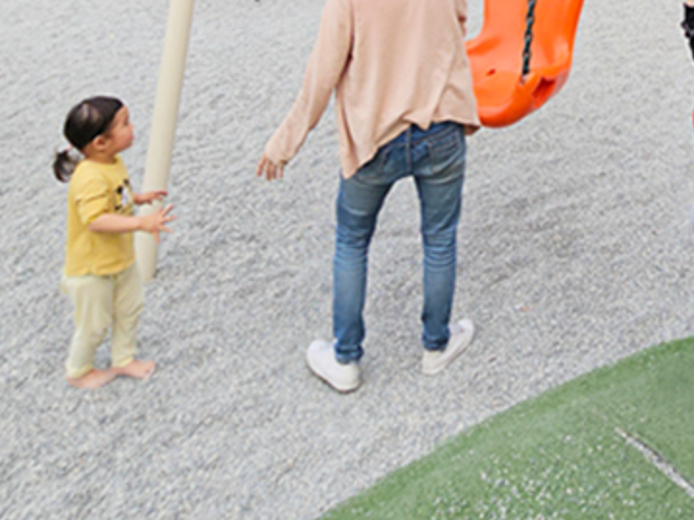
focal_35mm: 37
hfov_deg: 45.3
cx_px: 628
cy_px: -141
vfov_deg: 31.0
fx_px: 742
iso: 50
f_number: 2.2
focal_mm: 2.2
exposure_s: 1/709
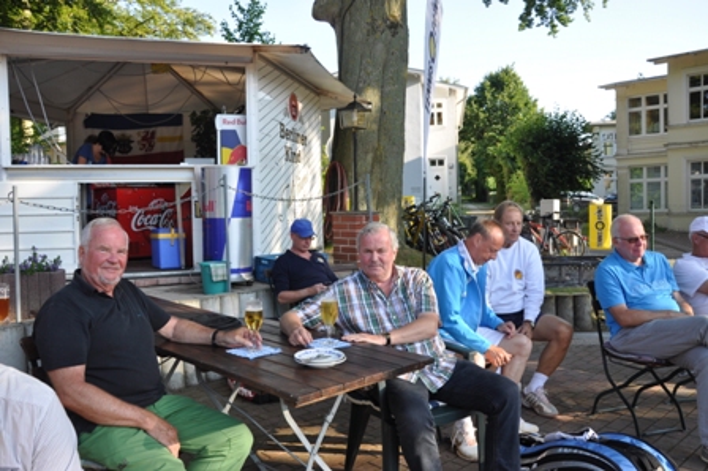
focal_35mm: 32
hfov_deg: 59.5
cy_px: 236
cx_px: 354
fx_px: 619
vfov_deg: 41.7
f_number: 6.3
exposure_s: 1/160
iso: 200
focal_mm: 21
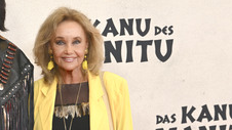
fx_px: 966
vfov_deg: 7.7
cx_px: 17
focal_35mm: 157
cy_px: 95
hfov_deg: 13.6
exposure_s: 1/160
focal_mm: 75
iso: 800
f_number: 5.6
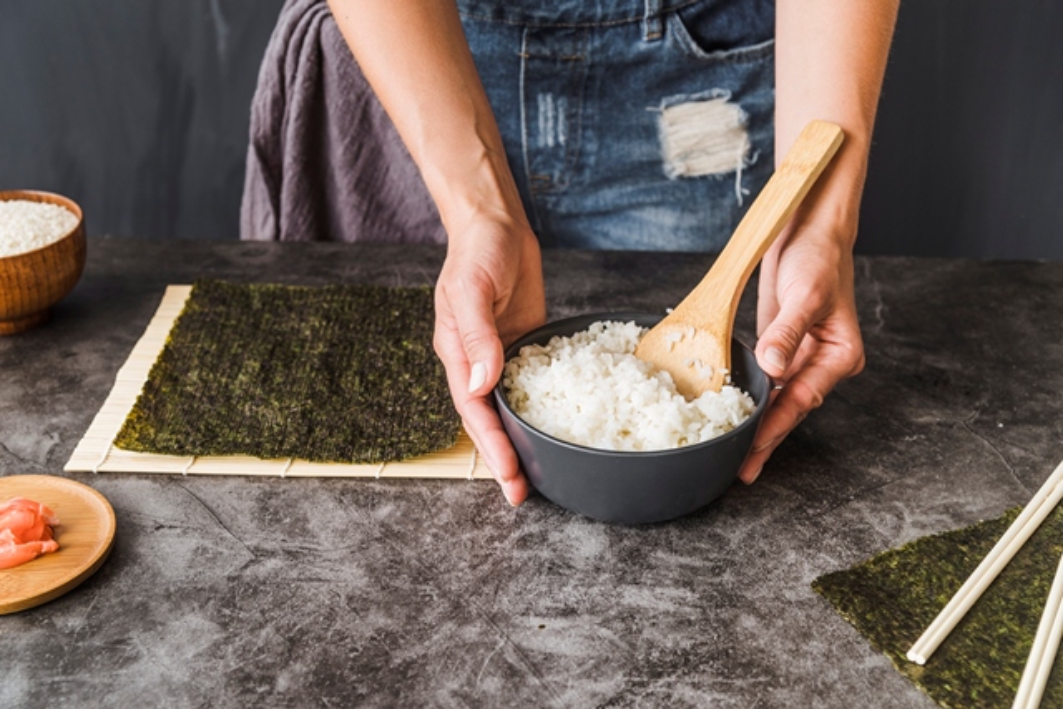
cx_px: 532
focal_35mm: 50
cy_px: 354
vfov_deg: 27.0
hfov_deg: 39.6
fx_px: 1477
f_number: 5.6
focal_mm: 50
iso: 320
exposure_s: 1/50
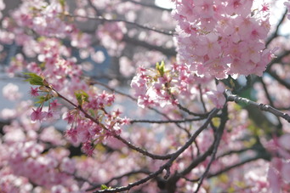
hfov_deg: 31.2
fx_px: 515
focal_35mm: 64
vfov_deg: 20.8
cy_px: 17
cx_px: 195
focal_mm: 28
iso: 100
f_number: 2.8
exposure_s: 1/800
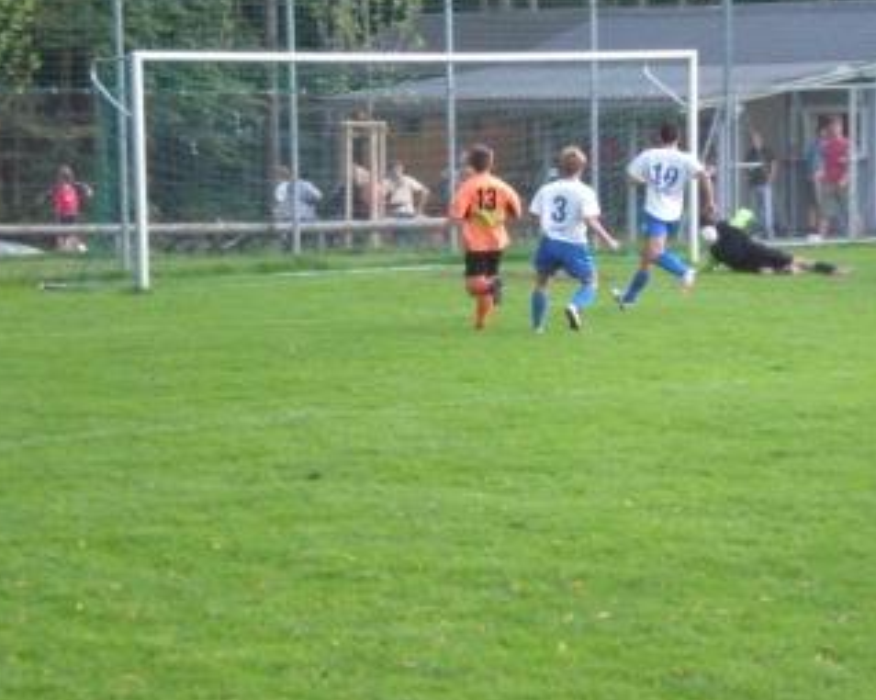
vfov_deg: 9.8
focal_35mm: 157
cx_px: 573
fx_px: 4068
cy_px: 292
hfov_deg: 12.3
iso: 800
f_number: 5.9
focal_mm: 18.9
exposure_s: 1/95.4
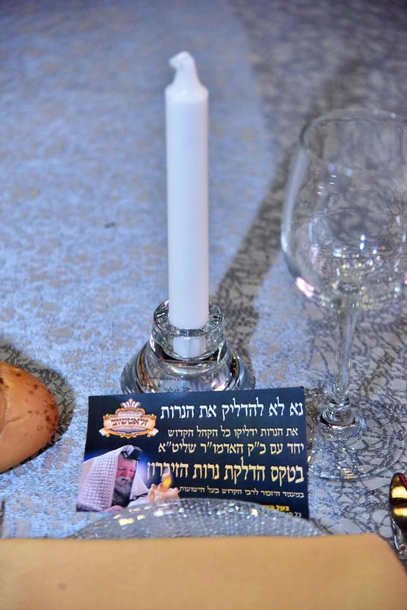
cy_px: 305
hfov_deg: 12.2
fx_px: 1899
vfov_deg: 18.3
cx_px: 204
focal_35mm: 112
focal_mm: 112
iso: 2500
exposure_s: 1/160
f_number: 4
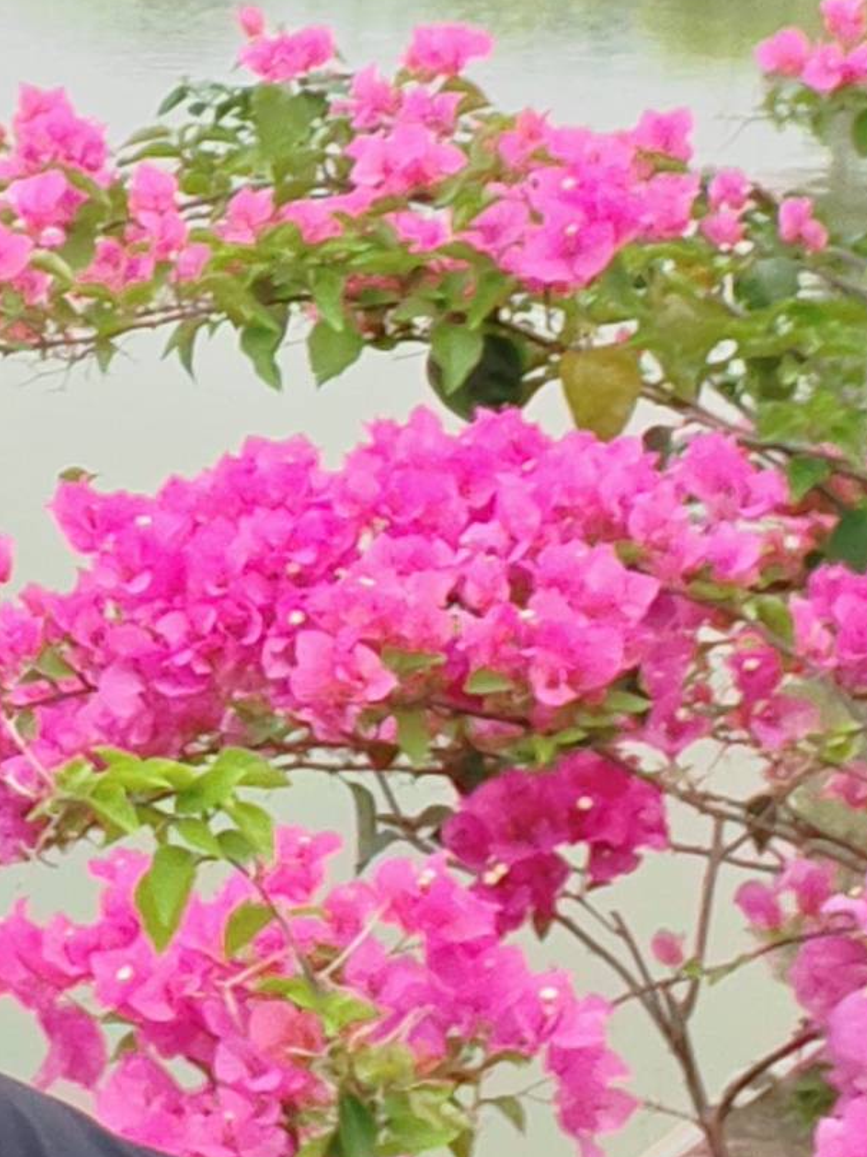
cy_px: 110
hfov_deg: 12.6
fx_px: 3877
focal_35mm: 116
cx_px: 30
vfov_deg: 16.7
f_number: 2.4
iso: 375
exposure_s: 1/100
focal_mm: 2.66
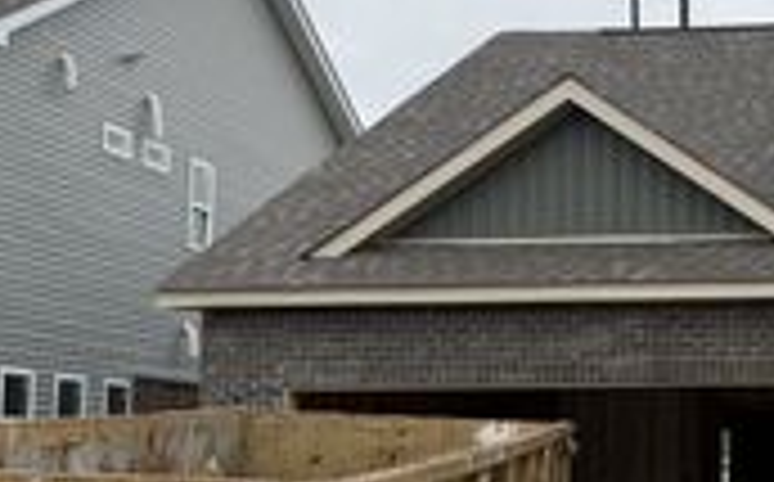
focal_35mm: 74
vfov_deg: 17.5
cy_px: 327
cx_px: 904
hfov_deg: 25.3
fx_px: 1559
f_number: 1.78
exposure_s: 1/4167
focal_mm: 6.76
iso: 80
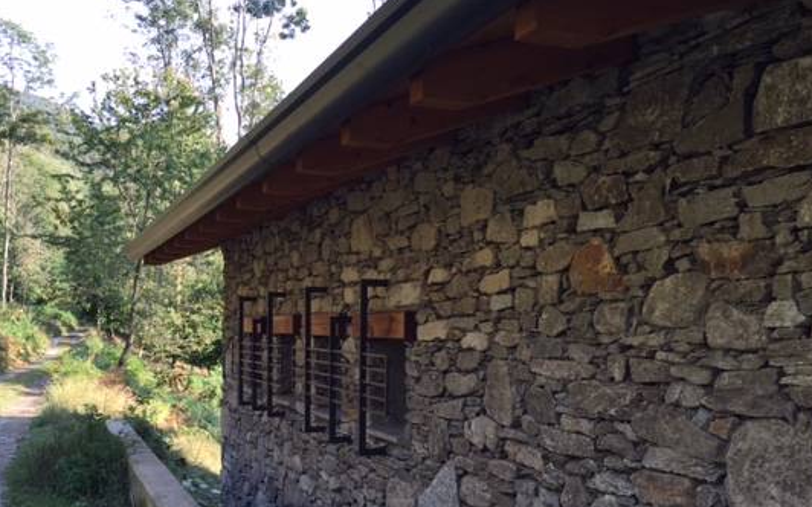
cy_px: 312
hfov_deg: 52.5
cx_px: 339
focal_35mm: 37
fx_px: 818
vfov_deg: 34.3
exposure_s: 1/213
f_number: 2.2
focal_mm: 4.15
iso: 32
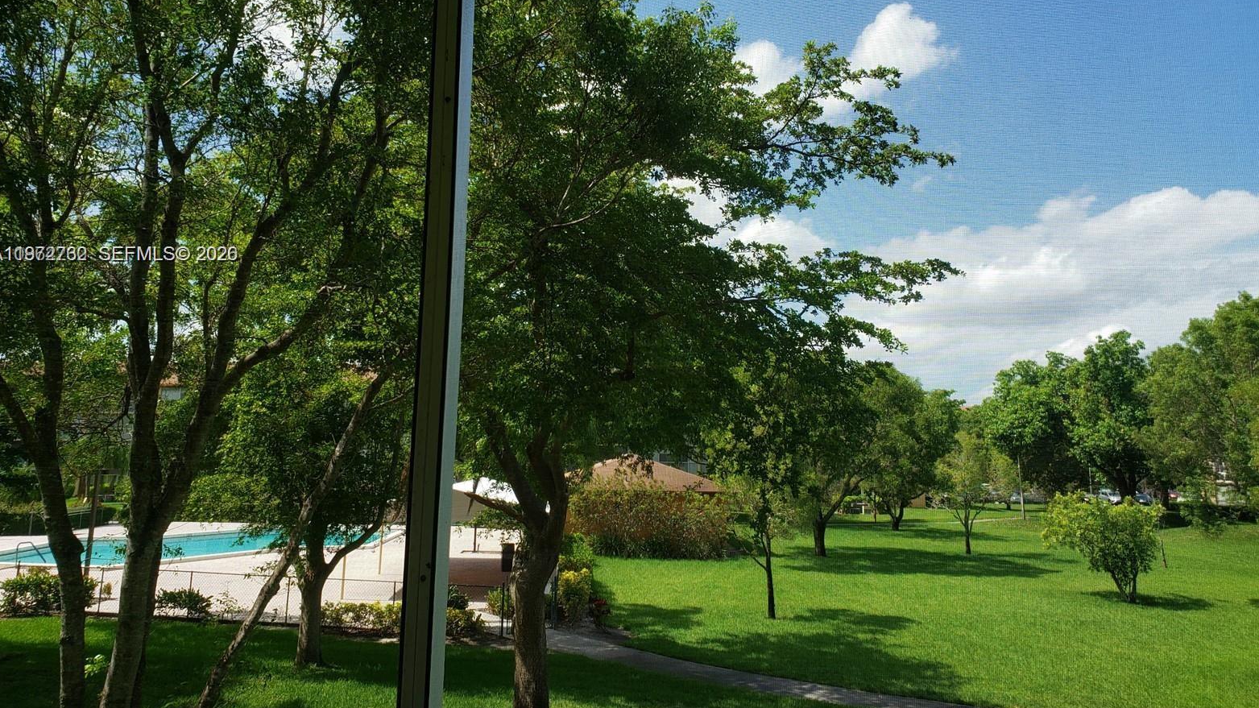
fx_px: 968
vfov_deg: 39.8
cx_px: 632
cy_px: 255
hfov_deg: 66.1
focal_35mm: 29
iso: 50
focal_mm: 4.3
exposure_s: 1/687
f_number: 2.4
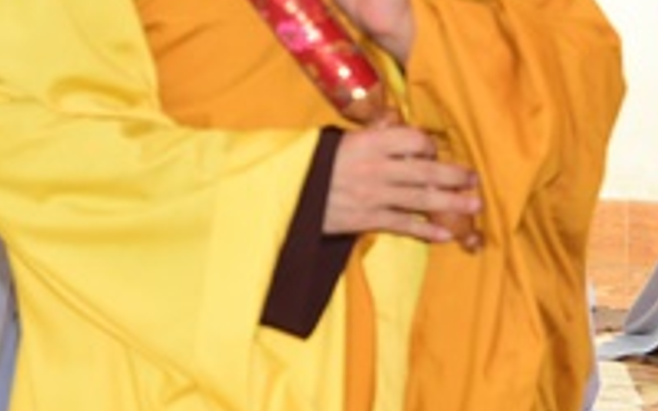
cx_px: 105
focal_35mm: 126
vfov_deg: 10.3
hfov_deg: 16.4
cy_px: 36
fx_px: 2260
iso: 800
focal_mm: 38
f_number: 4
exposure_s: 1/30
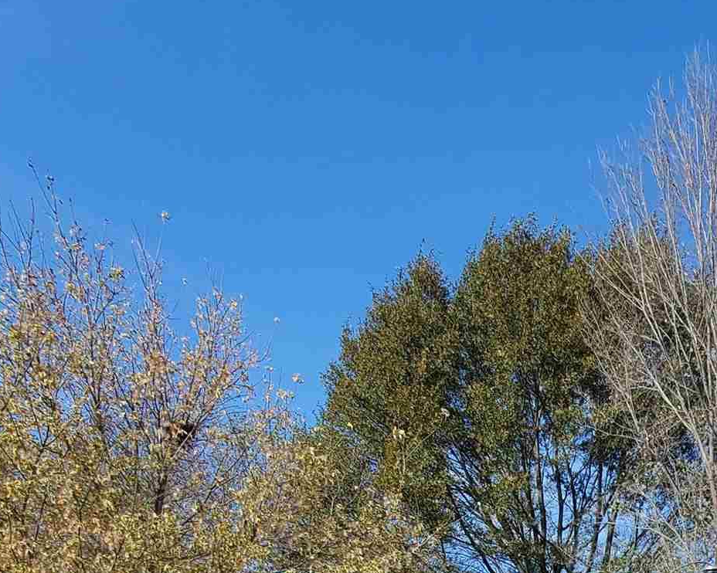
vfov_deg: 27.5
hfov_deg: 37.8
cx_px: 756
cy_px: 805
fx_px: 891
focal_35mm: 42
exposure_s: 1/542
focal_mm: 1.8
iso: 50
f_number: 2.2
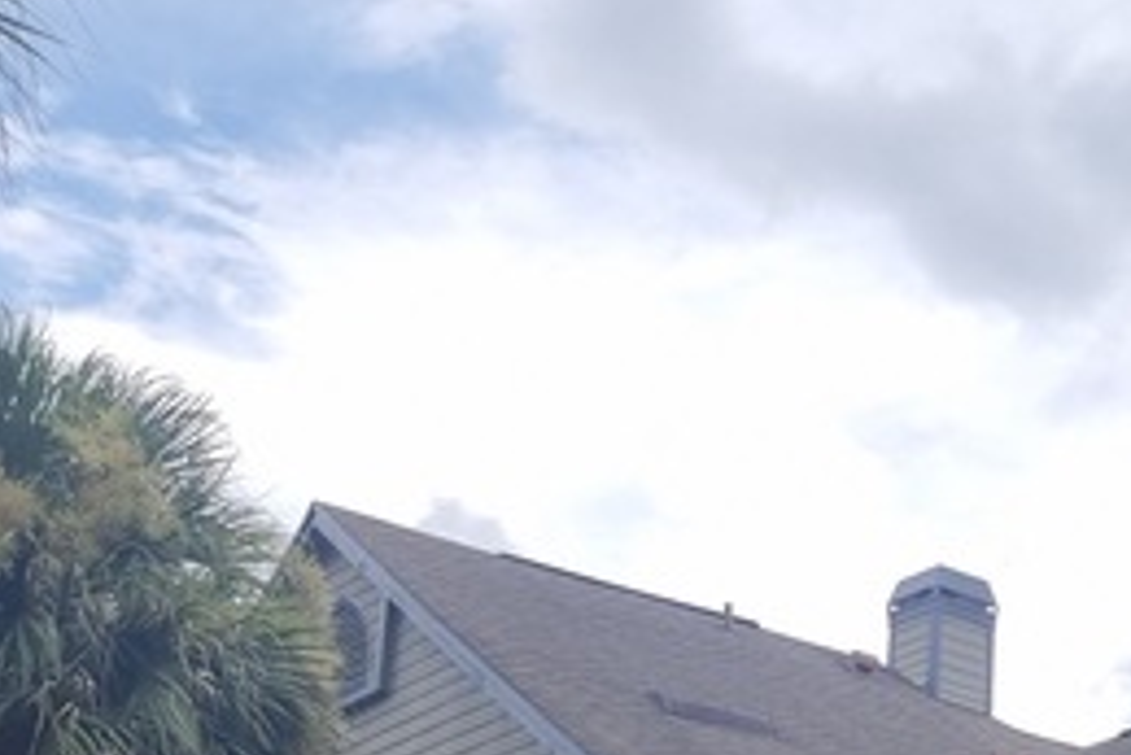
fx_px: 2420
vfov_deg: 16.9
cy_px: 934
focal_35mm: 77
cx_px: 1214
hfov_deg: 24.7
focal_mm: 6.7
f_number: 1.8
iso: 50
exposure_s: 1/453
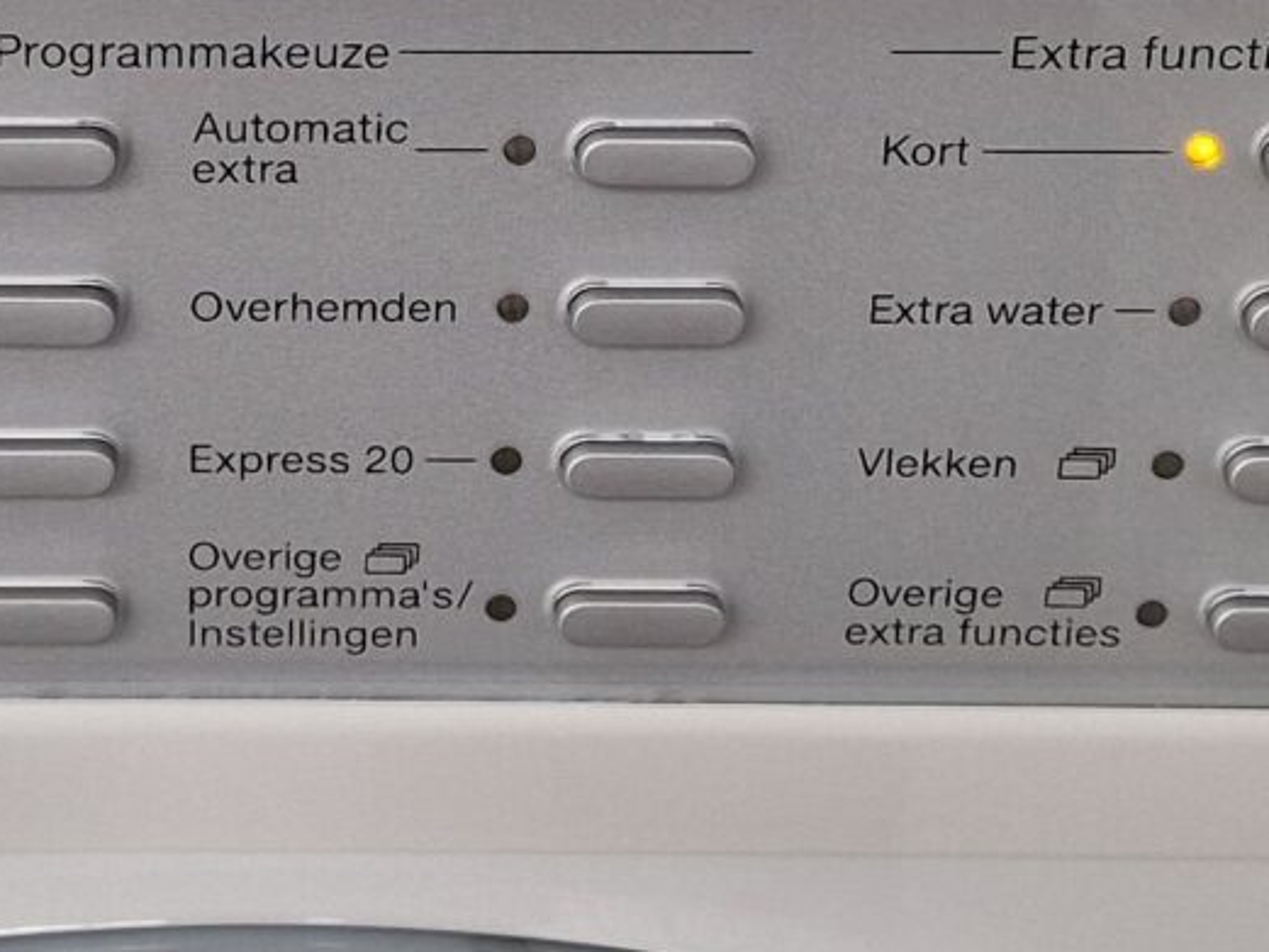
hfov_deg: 17.2
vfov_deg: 13.0
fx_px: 4143
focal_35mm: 113
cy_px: 136
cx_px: 219
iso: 100
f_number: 1.8
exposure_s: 1/100
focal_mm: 6.4
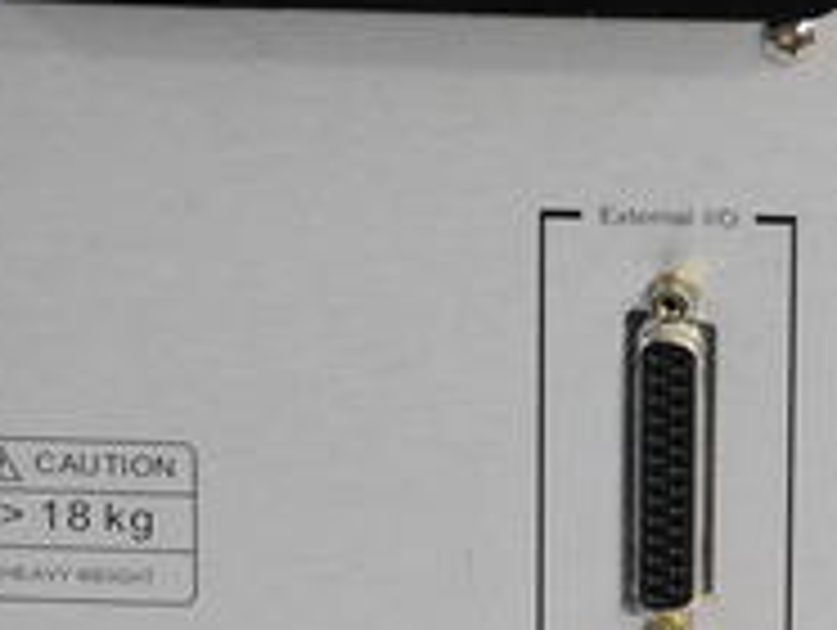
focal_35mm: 417
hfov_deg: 4.7
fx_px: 10096
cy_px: 360
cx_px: 112
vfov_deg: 3.6
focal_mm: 97
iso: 800
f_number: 14
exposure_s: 1/5
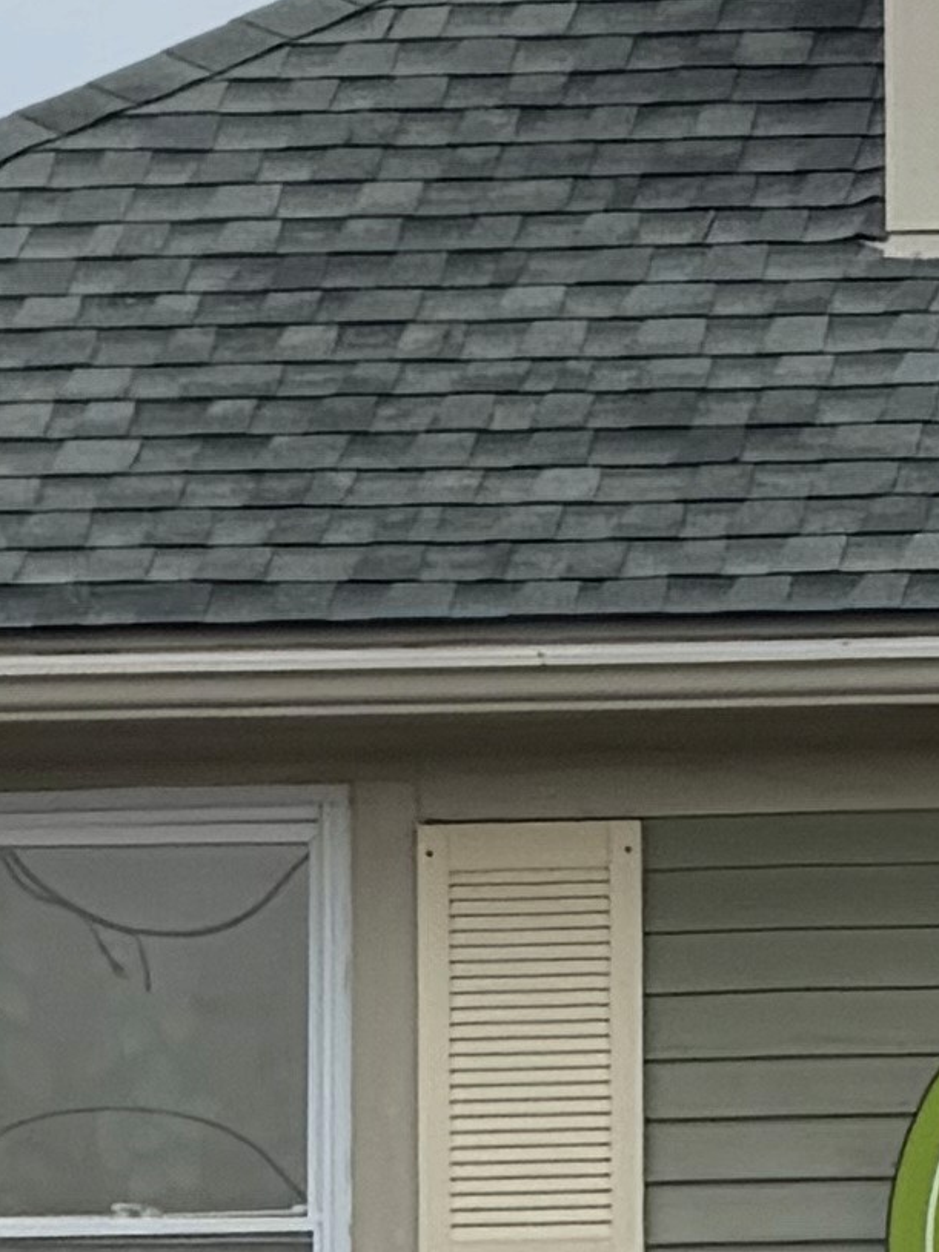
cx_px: 1589
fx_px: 25361
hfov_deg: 2.1
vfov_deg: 2.8
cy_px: 613
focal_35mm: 701
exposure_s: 1/638
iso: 50
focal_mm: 16.89
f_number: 2.8
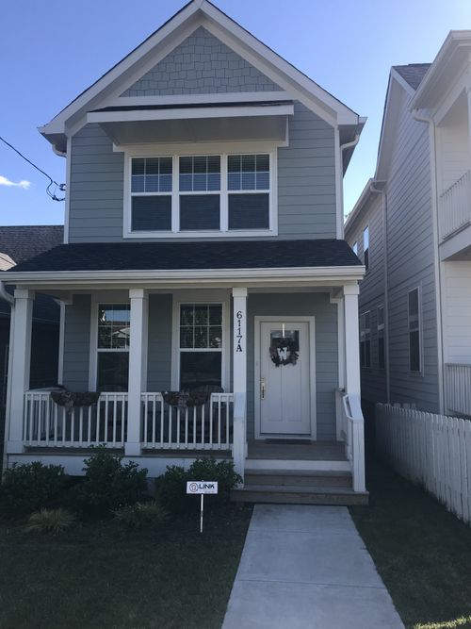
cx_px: 236
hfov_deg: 49.7
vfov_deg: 63.5
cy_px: 314
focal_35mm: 28
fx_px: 508
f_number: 1.8
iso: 20
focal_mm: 3.99
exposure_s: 1/785
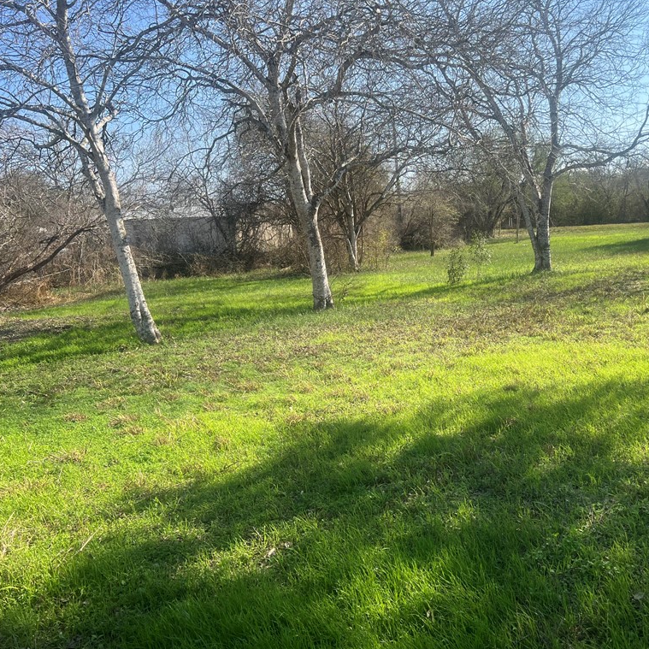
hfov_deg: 52.0
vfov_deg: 52.5
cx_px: 406
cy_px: 322
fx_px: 658
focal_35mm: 31
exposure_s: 1/1751
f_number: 1.5
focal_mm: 5.7
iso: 50
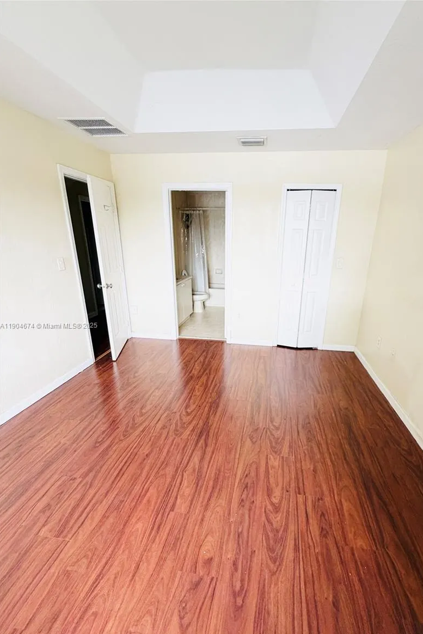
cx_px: 243
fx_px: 264
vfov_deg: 100.4
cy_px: 326
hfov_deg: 76.9
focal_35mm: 15
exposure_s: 1/121
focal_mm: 2.22
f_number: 2.2
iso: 160
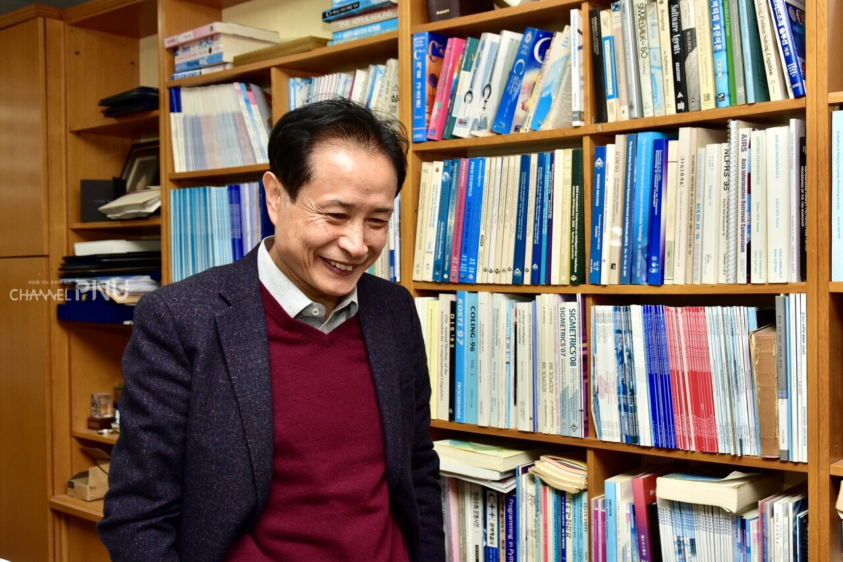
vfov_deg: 31.9
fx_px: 983
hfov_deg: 46.4
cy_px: 281
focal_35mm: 42
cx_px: 422
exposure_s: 1/60
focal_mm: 28
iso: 200
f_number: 8
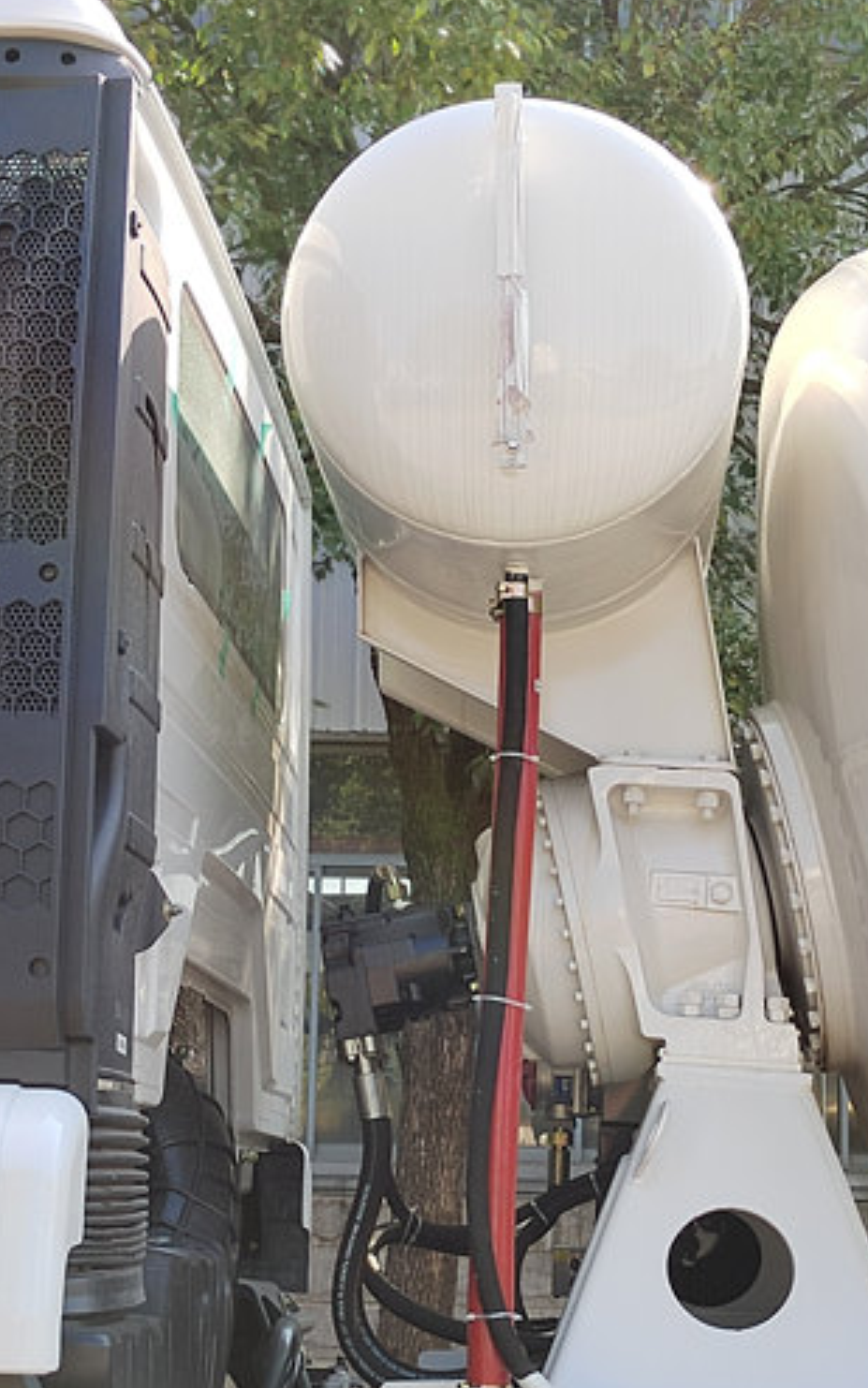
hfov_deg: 19.4
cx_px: 506
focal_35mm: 67
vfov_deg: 30.6
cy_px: 798
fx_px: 2534
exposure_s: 1/755
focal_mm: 5.52
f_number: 1.9
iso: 331
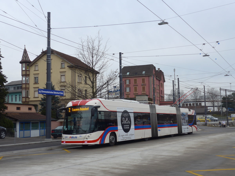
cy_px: 88
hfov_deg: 41.2
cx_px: 118
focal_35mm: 46
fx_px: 312
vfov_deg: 31.5
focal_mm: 9.5
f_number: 3
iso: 80
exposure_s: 1/400
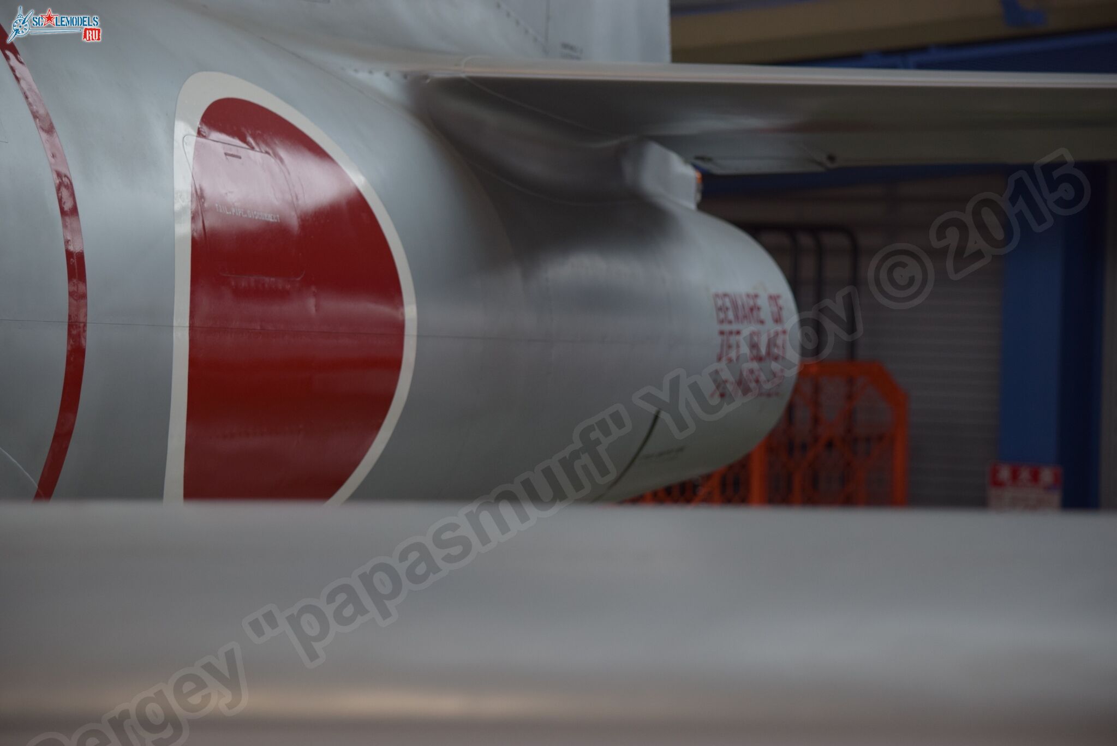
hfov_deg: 14.0
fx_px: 4564
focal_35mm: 147
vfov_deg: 9.4
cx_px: 558
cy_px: 373
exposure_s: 1/60
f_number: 4.5
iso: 500
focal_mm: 98
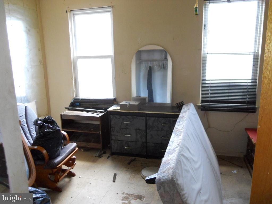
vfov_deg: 49.7
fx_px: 220
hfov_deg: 63.4
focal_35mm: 28
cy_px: 102
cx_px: 136
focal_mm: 5
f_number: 2.7
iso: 400
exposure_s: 1/50
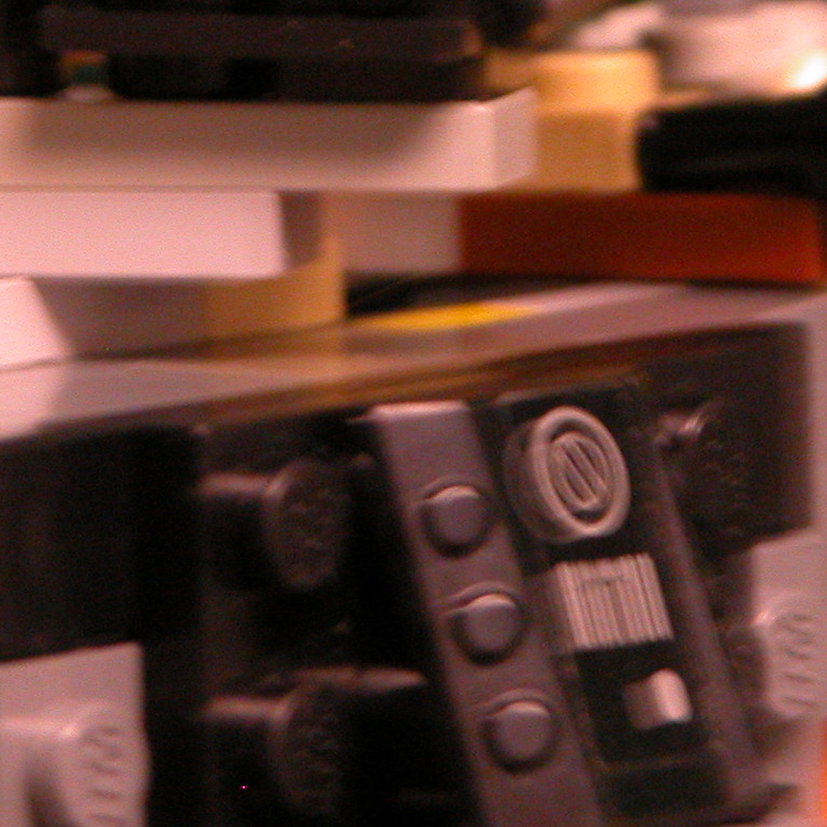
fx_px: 22245
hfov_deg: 2.1
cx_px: 379
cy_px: -86
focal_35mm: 823
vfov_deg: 2.1
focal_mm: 71.2
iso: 303
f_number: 5.3
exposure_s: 1/4
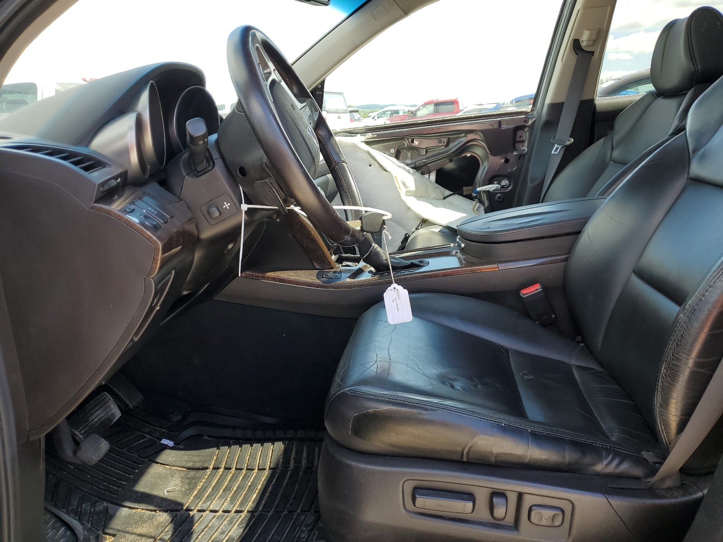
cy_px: 271
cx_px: 362
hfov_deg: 67.3
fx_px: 543
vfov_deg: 53.1
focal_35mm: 26
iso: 50
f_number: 1.5
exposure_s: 1/417
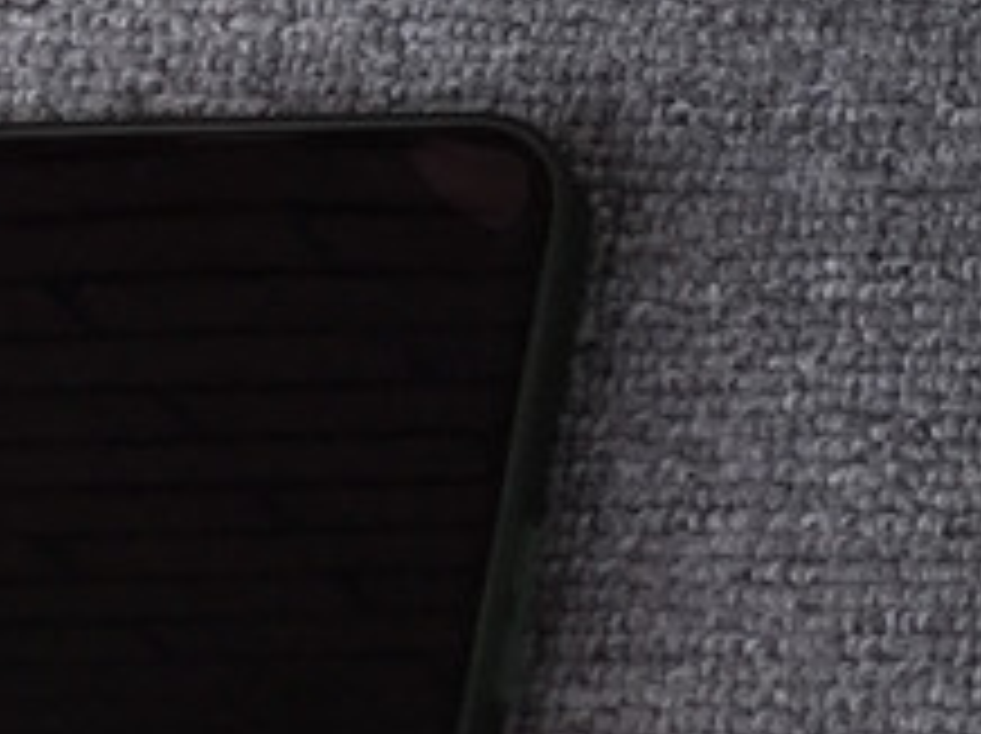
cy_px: -660
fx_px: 3623
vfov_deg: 10.7
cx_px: 1971
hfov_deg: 13.3
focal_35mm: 128
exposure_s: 1/500
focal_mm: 3.3
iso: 25
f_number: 2.4
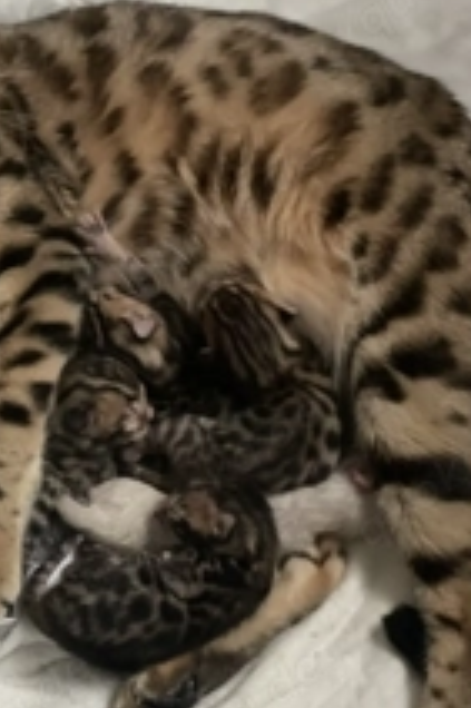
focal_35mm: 102
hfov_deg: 13.4
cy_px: 267
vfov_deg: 20.0
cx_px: 114
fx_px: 2005
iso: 500
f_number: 2
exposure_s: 1/18
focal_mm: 6
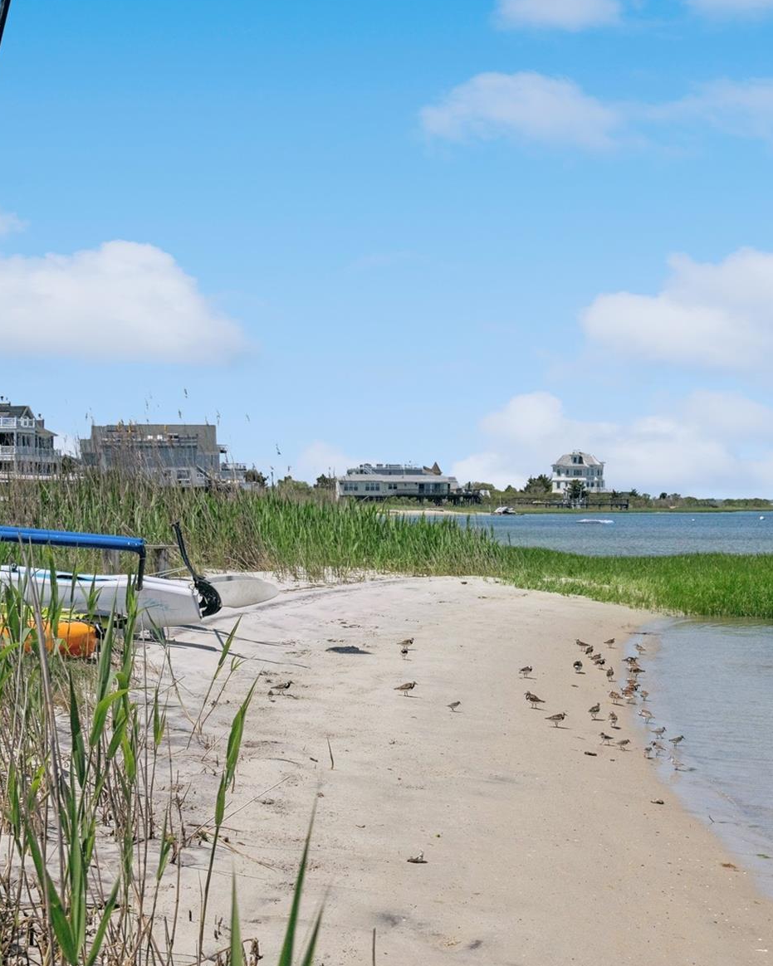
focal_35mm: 71
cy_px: 527
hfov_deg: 21.5
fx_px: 2031
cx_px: 430
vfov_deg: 26.8
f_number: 8
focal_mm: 43
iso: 400
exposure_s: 1/8000
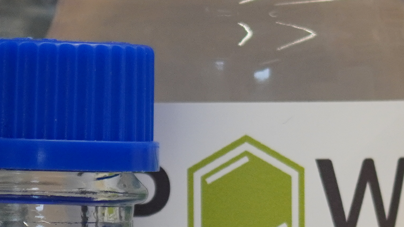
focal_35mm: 434
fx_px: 4648
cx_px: 313
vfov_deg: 2.8
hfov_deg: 5.0
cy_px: 127
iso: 640
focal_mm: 70
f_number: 4.5
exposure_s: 1/160
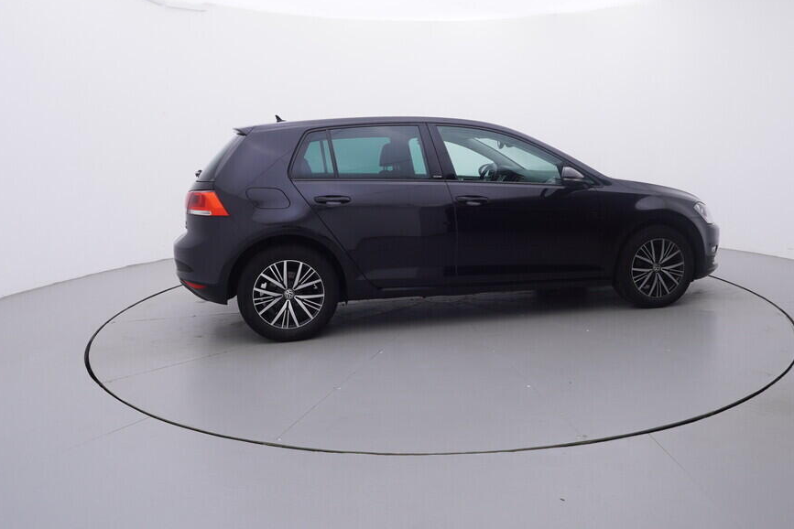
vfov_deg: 48.4
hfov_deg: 68.0
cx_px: 443
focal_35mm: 27
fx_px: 586
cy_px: 220
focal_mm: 15
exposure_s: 1/80
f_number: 5
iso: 200
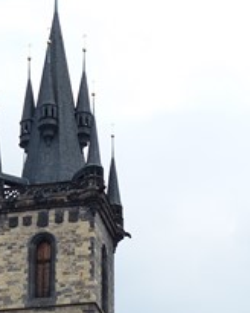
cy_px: 197
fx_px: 1165
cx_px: -30
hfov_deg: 12.0
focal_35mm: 126
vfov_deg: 15.3
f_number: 4
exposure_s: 1/1000
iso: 160
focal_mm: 11.9
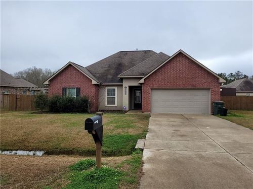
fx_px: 190
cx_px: 126
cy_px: 94
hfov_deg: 67.3
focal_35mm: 26
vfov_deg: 53.1
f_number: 1.8
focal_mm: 5.4
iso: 40
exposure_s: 1/968
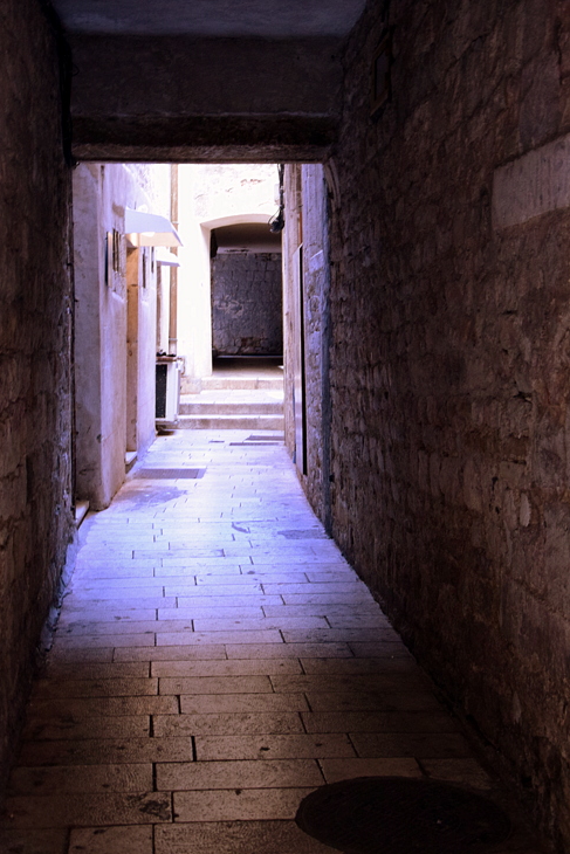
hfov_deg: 23.6
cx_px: 259
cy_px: 411
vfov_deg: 34.7
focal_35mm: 58
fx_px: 1366
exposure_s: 1/15
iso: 1600
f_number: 6.3
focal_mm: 35
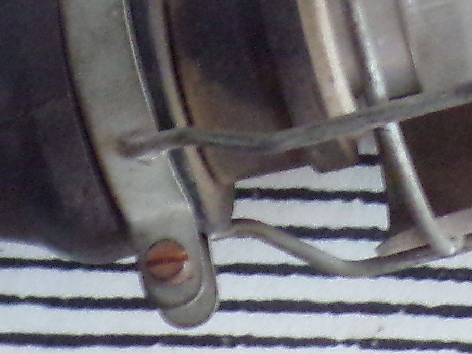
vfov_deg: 7.9
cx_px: 283
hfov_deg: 10.5
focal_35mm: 188
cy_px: 10
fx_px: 2563
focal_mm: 6.6
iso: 400
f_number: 3.3
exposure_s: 1/10
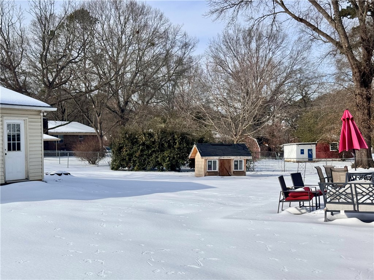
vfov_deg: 30.3
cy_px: 140
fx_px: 519
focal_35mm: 48
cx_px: 187
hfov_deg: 39.7
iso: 64
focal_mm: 6.76
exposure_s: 1/7092
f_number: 1.78
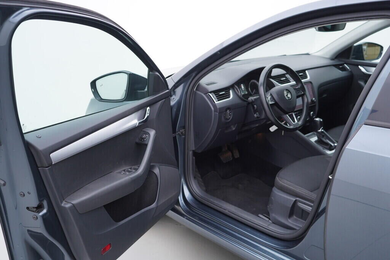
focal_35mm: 36
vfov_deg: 36.9
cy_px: 130
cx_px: 195
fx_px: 390
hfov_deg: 53.1
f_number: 3.2
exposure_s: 1/50
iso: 125
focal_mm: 24
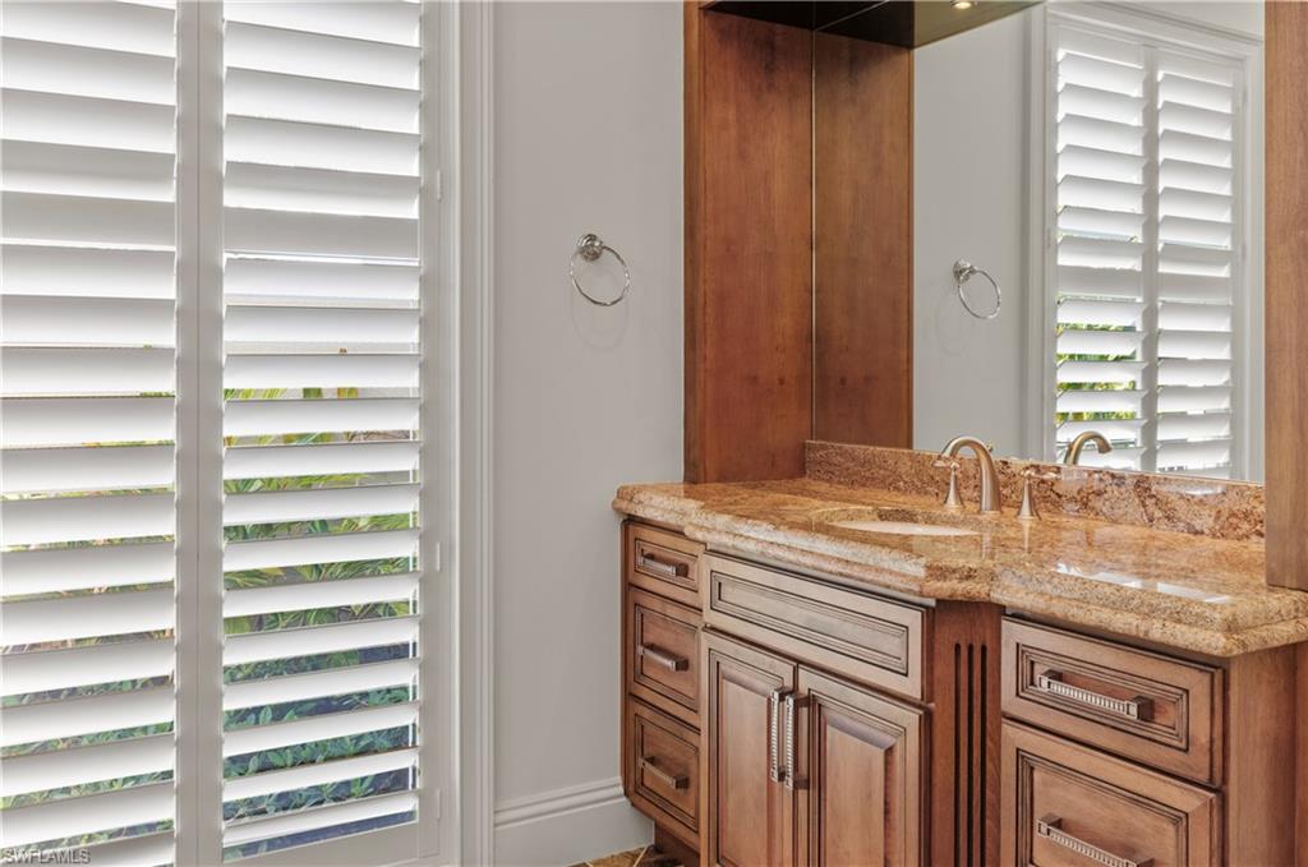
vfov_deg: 43.5
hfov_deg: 62.0
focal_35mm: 30
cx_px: 654
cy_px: 434
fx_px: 1088
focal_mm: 20
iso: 200
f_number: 8
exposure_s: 1/2
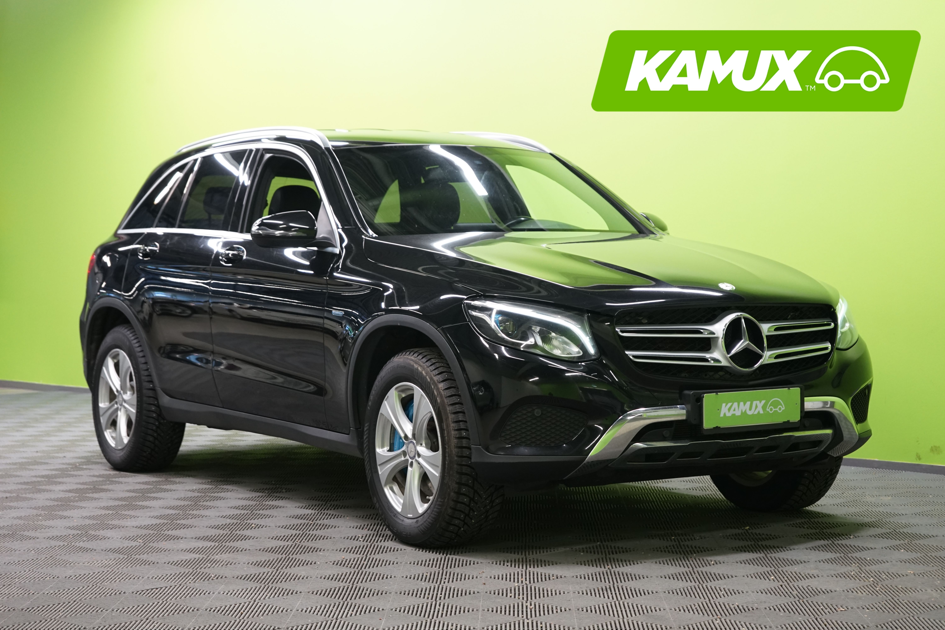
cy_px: 315
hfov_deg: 28.8
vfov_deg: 19.5
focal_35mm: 70
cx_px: 472
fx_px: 1837
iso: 1600
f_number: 5.6
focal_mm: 70
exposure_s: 1/50
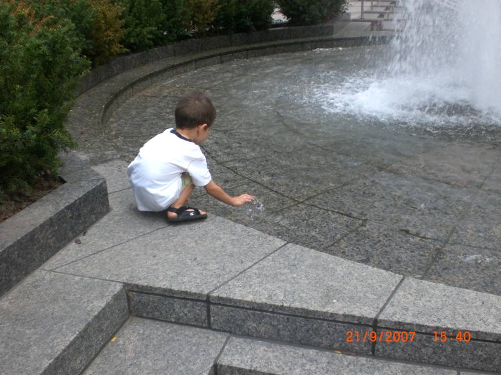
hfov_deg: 49.0
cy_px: 188
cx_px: 250
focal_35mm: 38
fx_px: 550
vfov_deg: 37.7
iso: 100
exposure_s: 1/160
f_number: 3.1
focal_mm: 6.3
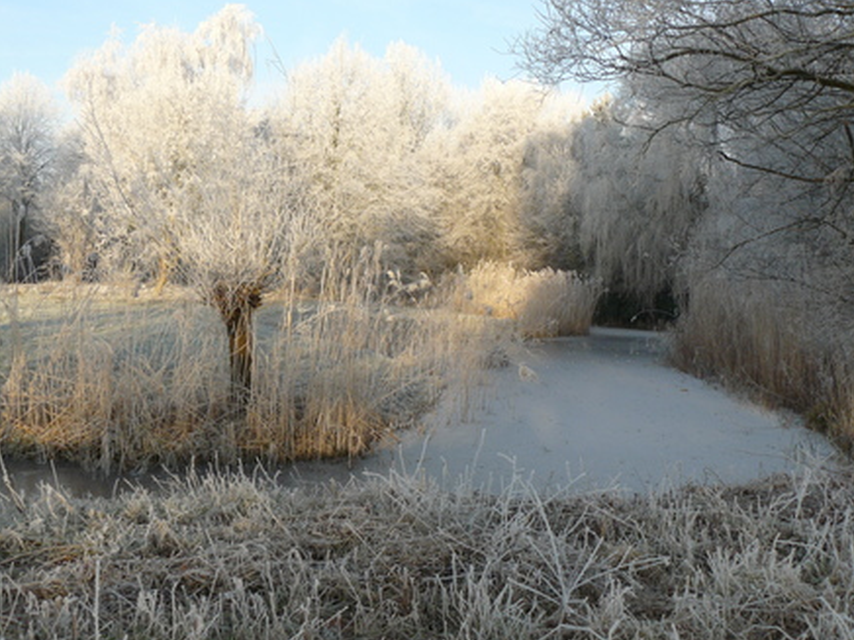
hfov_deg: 49.0
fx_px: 937
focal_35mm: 38
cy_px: 312
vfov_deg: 37.7
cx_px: 449
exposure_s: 1/200
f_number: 4.5
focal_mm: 6
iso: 100
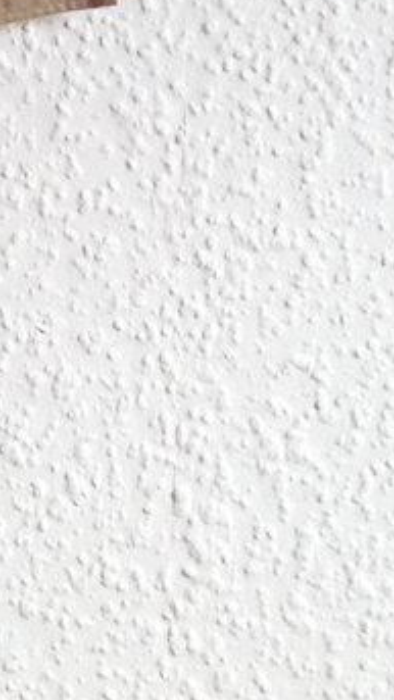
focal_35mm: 148
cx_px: -586
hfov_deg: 7.6
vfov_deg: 13.5
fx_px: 2748
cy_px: -434
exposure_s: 1/20
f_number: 2.4
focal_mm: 4.28
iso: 80
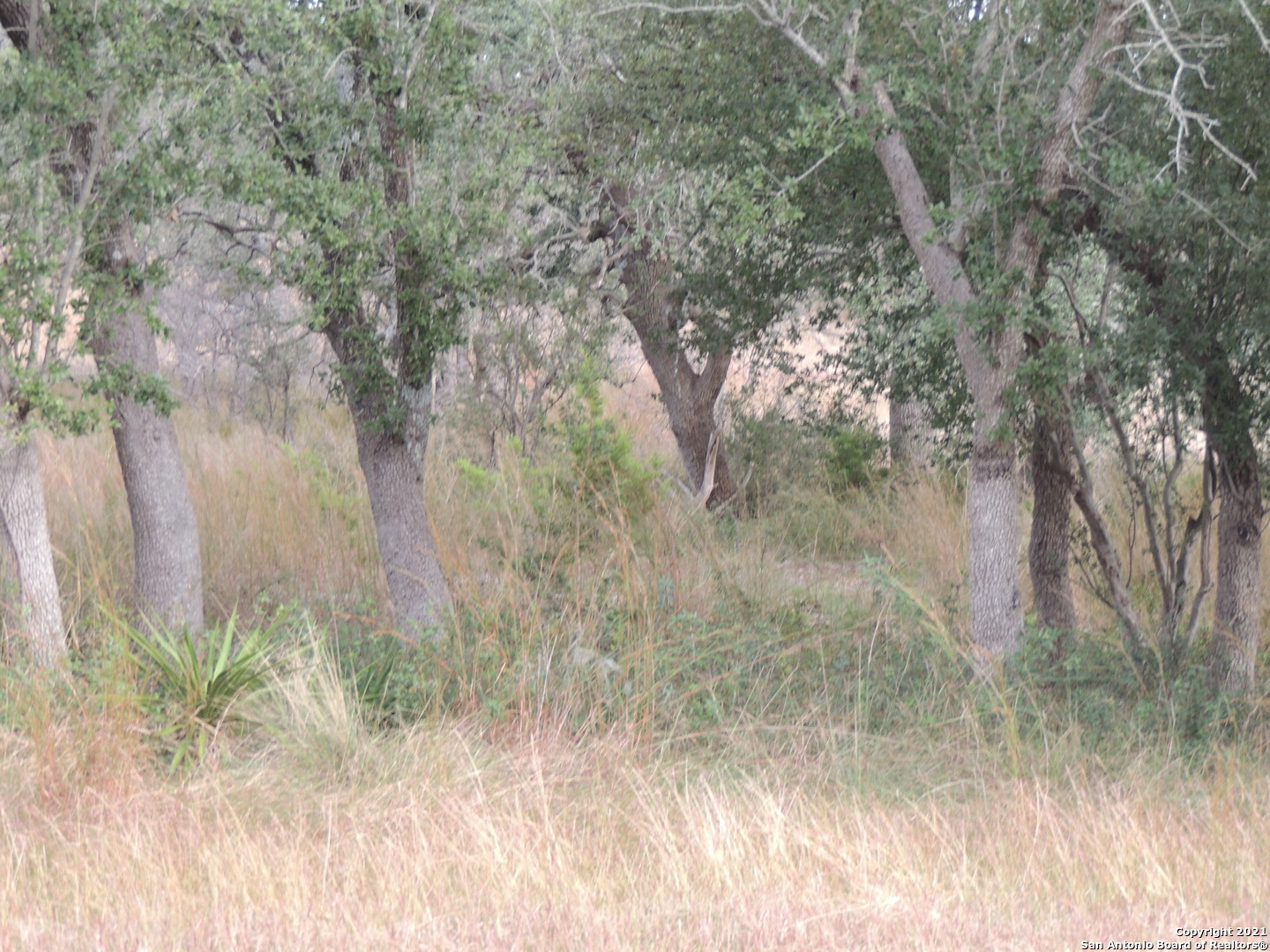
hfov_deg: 21.8
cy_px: 476
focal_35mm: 90
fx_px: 3302
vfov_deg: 16.4
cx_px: 635
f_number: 4.1
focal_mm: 16
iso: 200
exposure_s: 1/100
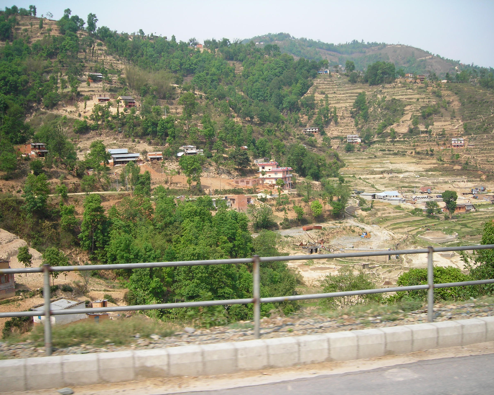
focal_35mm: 40
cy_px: 197
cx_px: 239
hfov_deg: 45.8
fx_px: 585
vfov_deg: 37.3
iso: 50
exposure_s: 1/353
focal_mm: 6.3
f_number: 3.2
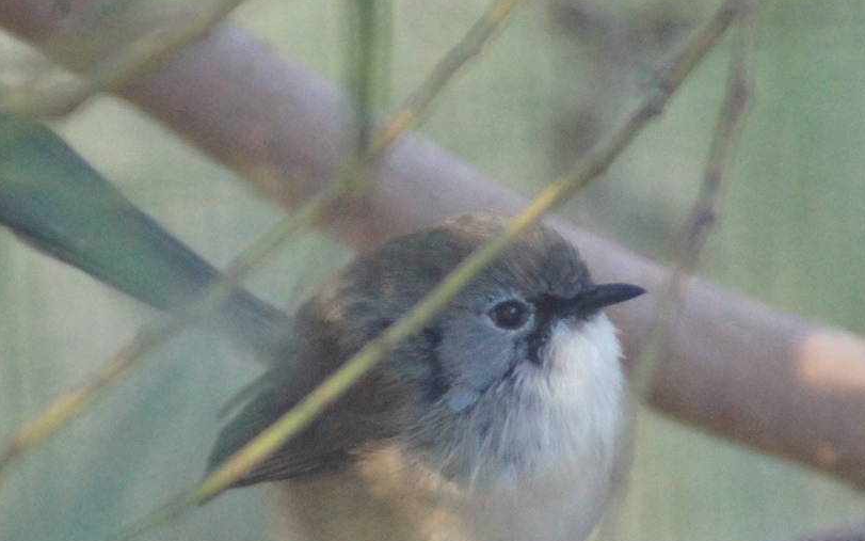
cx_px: 493
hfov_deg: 2.3
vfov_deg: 1.5
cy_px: 425
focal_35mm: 904
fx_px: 21312
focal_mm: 300
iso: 3200
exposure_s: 1/160
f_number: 5.6
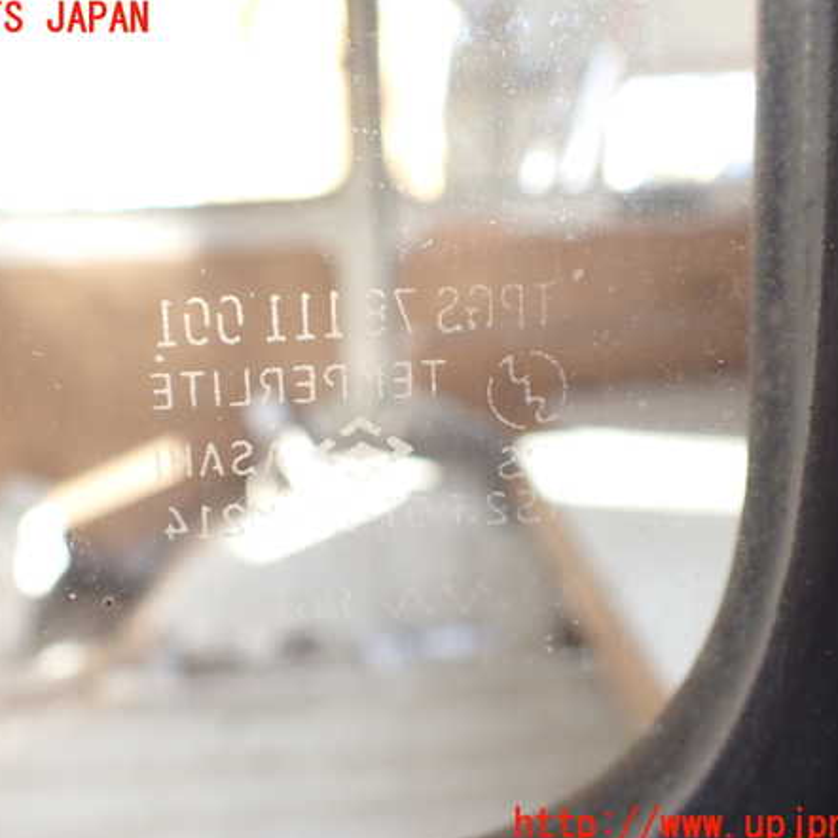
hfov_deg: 46.0
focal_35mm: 36
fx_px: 986
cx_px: 373
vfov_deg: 46.0
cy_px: 423
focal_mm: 5.4
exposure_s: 1/125
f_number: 2.3
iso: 125
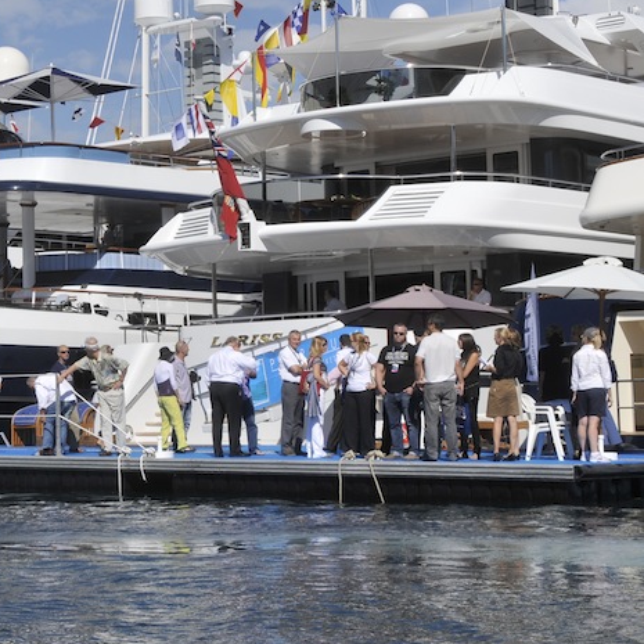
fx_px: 1830
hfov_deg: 19.8
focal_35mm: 87
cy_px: 195
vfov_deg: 19.9
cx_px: 168
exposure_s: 1/400
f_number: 14
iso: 200
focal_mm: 31
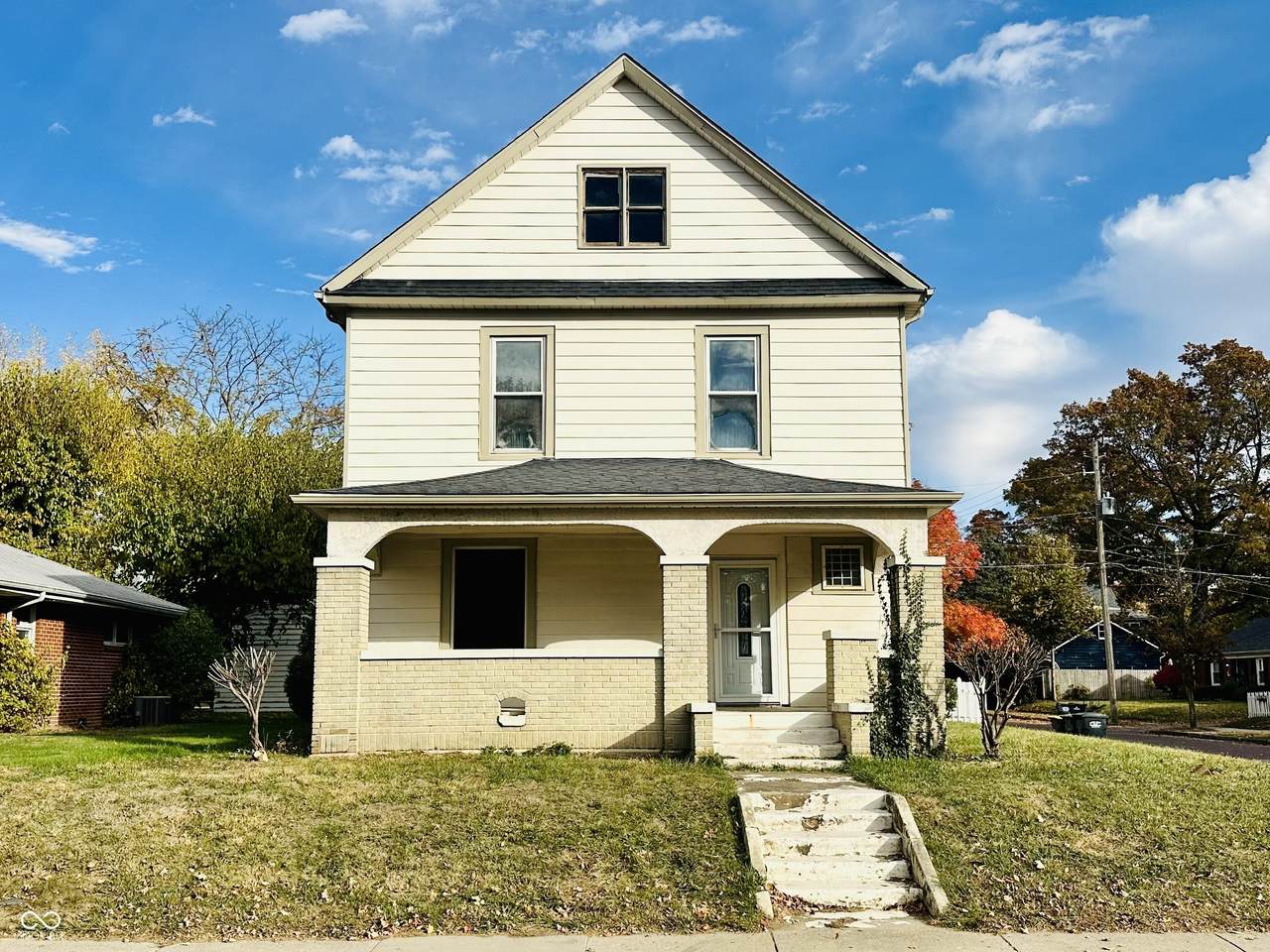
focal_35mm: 24
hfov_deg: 71.6
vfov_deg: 56.8
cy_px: 476
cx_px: 635
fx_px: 881
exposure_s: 1/4184
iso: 80
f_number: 1.78
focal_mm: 6.86
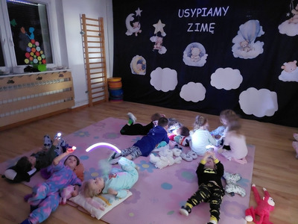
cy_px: 112
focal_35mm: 25
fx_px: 215
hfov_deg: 69.4
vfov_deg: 54.9
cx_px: 149
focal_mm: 5.23
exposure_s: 1/4
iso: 2500
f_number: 1.8
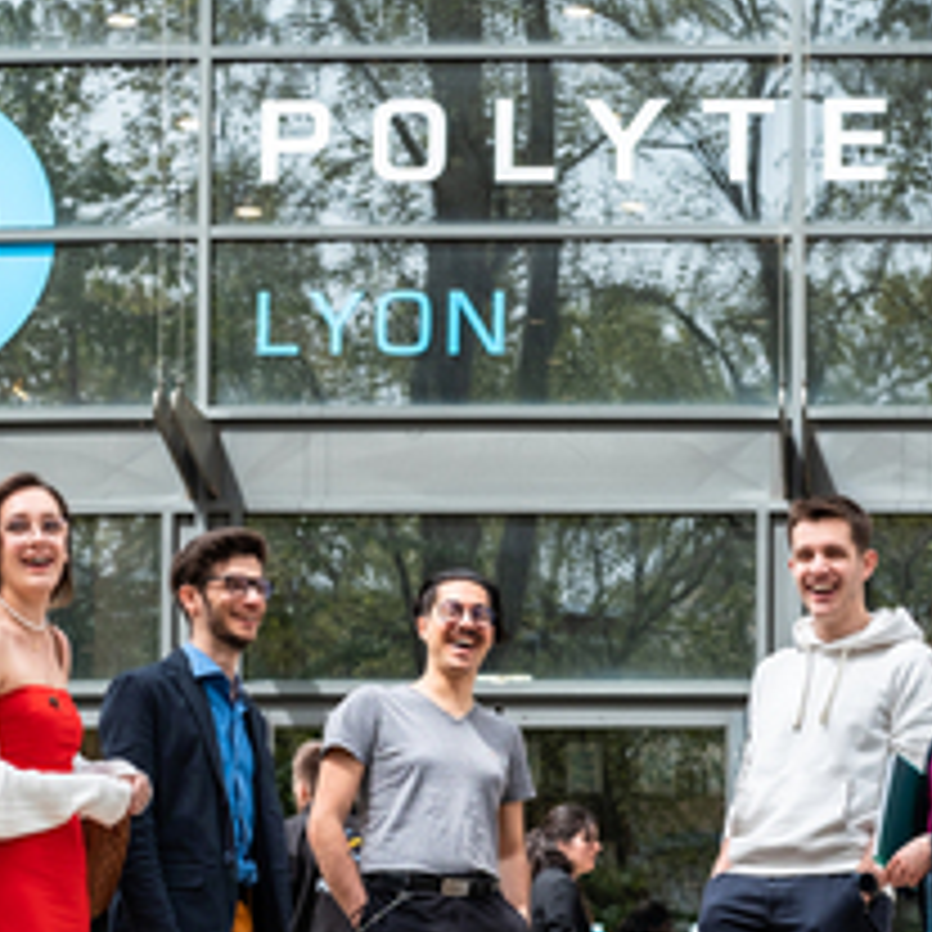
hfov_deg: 16.0
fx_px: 3320
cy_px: 729
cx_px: 423
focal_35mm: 109
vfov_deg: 15.9
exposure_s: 1/800
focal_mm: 35
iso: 160
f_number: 3.6
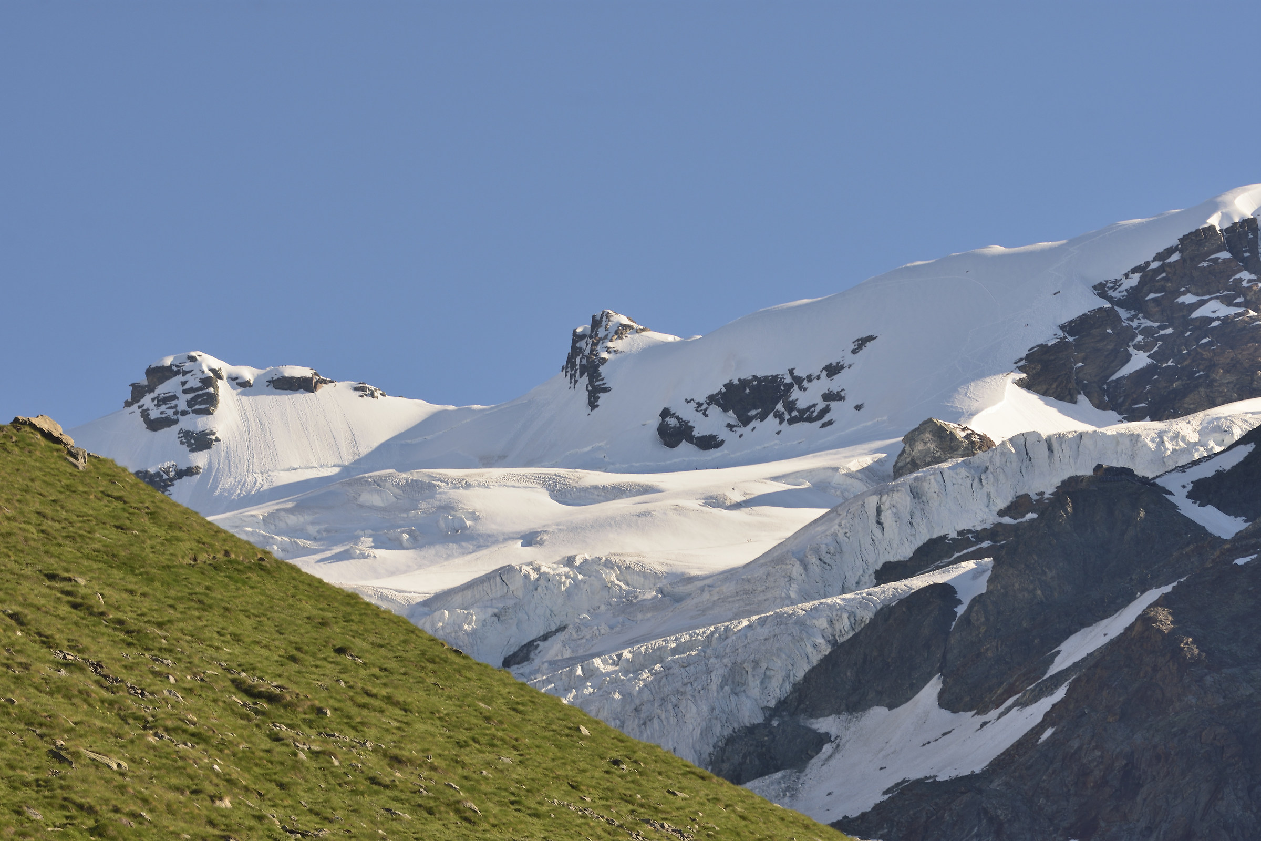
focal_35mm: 180
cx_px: 630
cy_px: 420
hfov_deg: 11.4
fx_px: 6305
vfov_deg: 7.6
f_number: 8
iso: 100
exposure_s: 1/200
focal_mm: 120
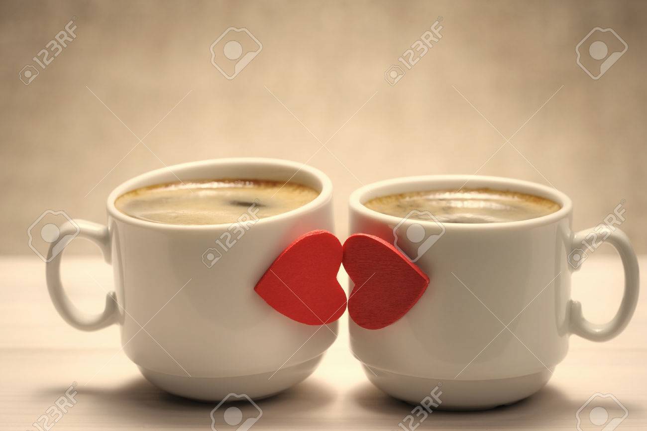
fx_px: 2694
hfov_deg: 13.7
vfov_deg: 9.1
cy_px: 216
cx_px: 324
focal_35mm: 150
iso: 200
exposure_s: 1/160
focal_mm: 150
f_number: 10
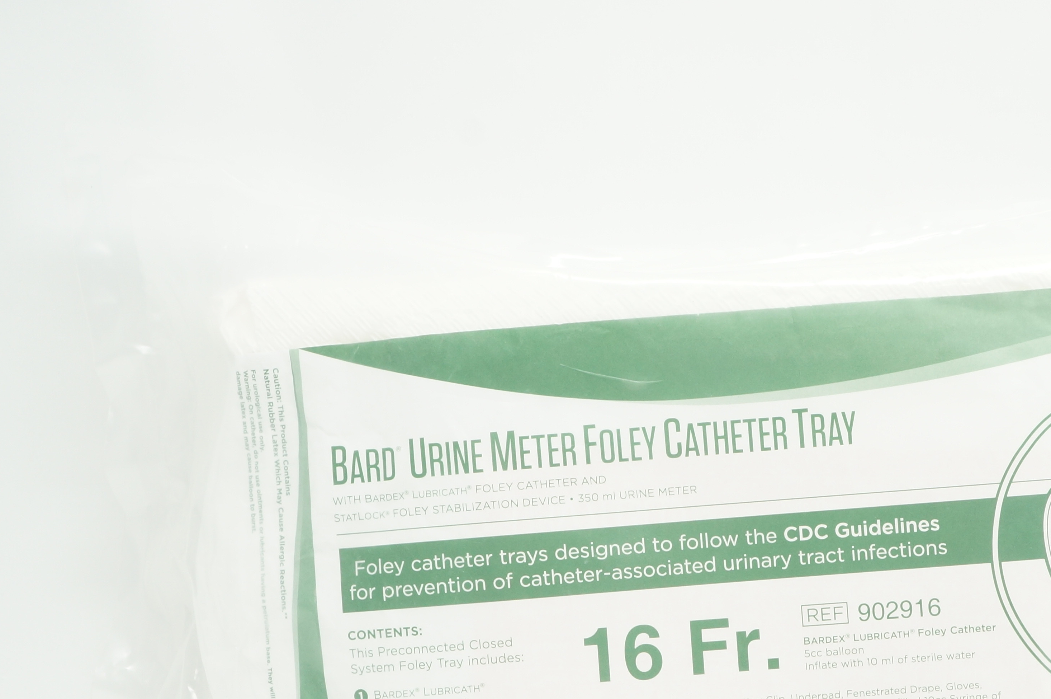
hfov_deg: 31.4
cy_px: 567
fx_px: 1833
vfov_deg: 21.3
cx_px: 784
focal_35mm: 63
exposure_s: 1/15
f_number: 10
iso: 400
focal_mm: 25
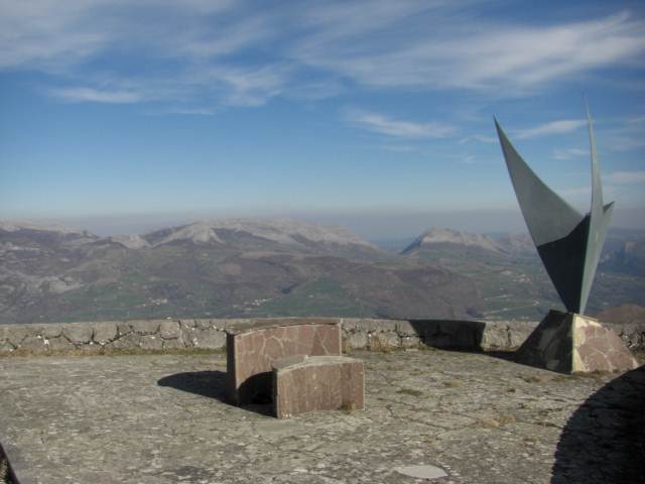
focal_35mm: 38
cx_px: 322
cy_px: 242
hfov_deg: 49.0
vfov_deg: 37.7
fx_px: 708
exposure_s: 1/640
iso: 64
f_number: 4.6
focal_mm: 6.3
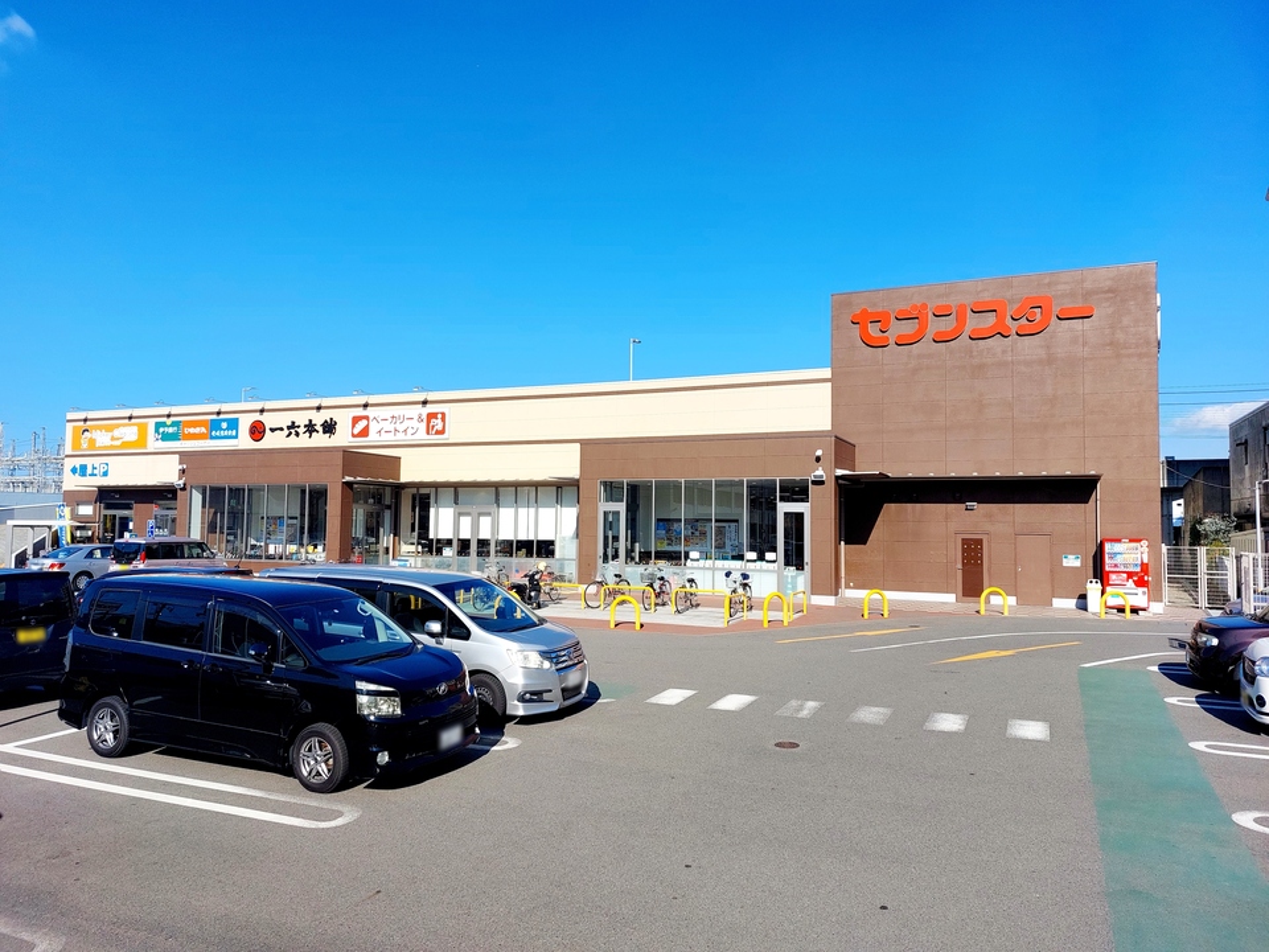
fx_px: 880
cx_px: 634
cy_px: 476
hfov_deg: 71.6
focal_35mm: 24
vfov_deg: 56.8
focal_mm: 5.23
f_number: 1.8
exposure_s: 1/1414
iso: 25
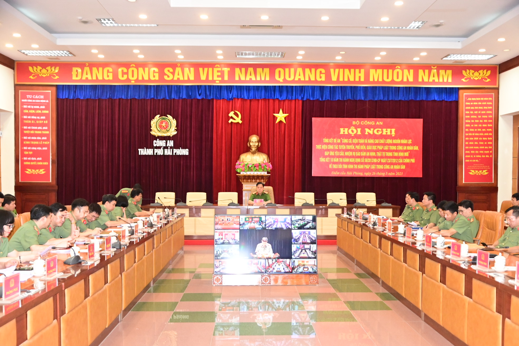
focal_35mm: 37
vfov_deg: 35.9
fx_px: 533
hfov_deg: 51.9
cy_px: 173
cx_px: 260
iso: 4000
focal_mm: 25
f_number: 4
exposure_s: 1/200
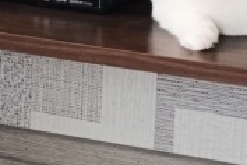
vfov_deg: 16.7
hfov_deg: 25.0
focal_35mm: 81
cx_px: 103
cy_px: 27
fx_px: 556
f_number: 1.6
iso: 640
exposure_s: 1/50
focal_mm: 6.14
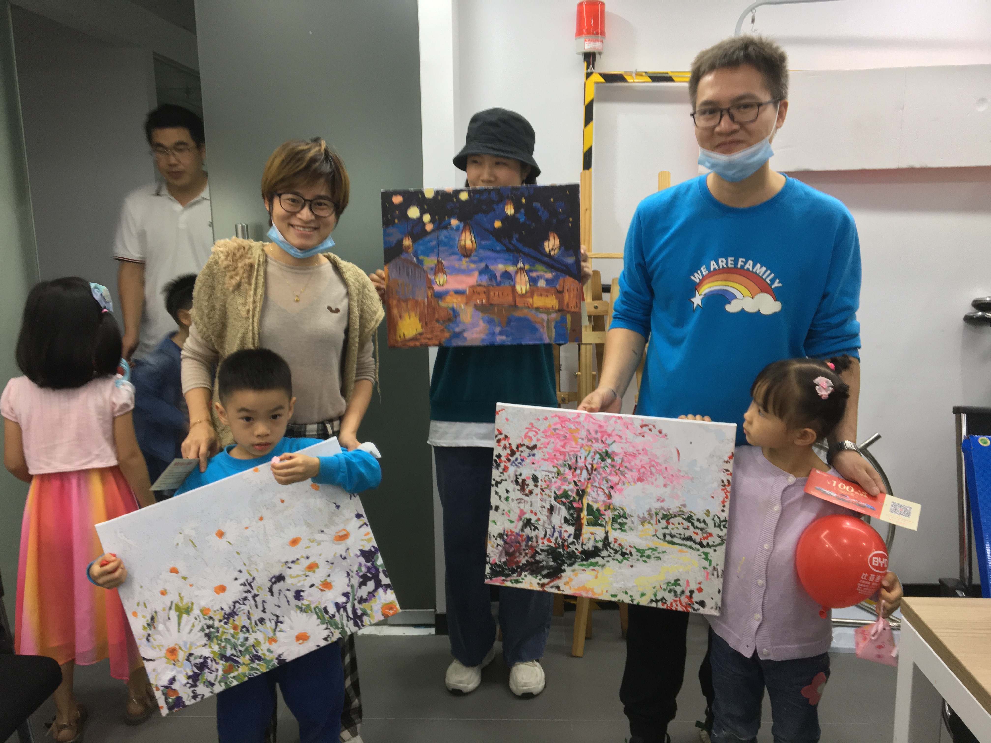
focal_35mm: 29
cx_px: 496
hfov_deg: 61.7
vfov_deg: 48.2
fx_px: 830
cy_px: 372
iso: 64
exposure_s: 1/33
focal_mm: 4.15
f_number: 2.2
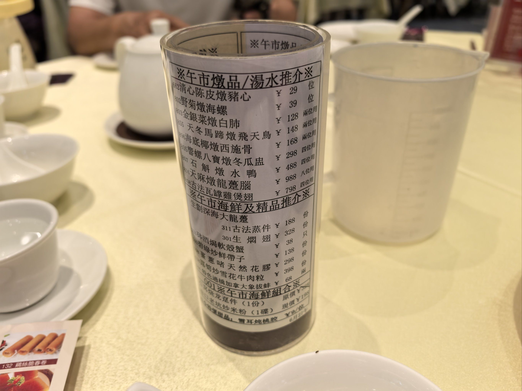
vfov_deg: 51.4
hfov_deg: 65.3
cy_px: 196
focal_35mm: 27
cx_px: 261
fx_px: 407
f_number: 2
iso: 80
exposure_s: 1/100
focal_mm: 8.5
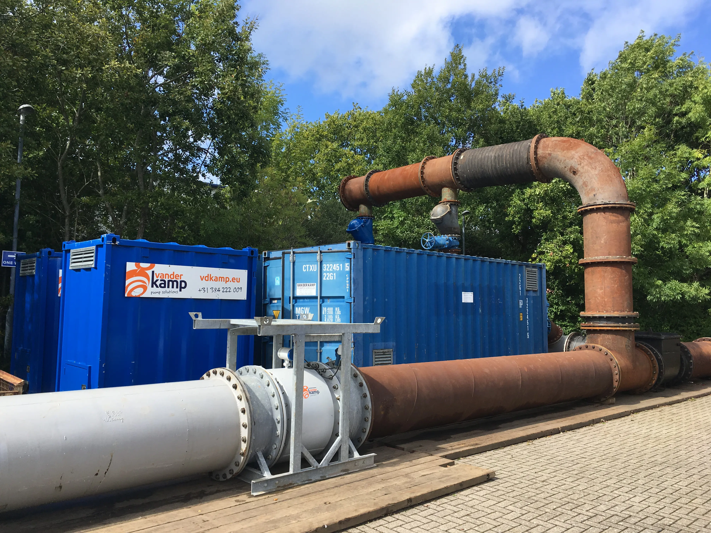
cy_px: 266
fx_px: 596
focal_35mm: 29
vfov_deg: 48.2
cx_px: 356
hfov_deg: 61.7
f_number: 2.2
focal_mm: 4.15
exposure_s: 1/894
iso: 25
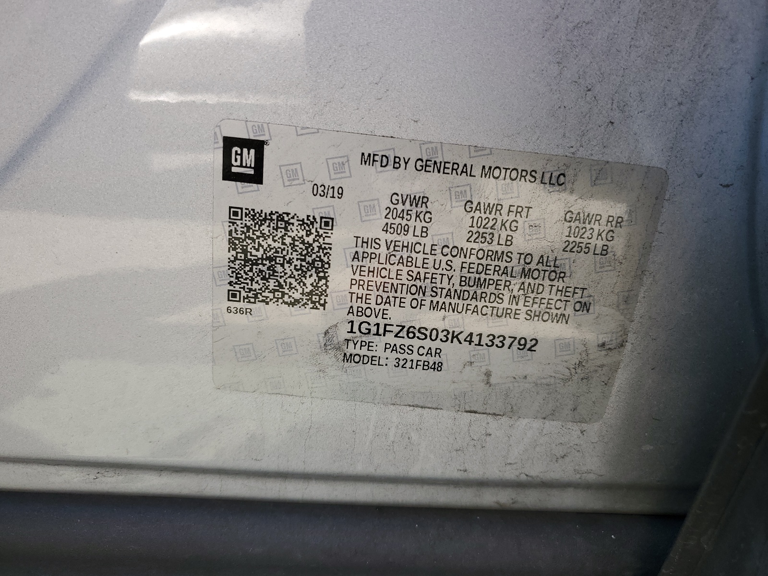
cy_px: 288
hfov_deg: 67.3
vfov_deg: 53.1
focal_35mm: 26
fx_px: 577
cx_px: 384
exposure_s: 1/385
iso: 50
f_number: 1.5
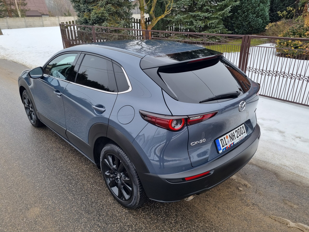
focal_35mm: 26
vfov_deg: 53.1
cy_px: 116
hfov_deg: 67.3
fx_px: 232
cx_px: 154
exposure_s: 1/366
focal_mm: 5.4
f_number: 1.8
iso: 50
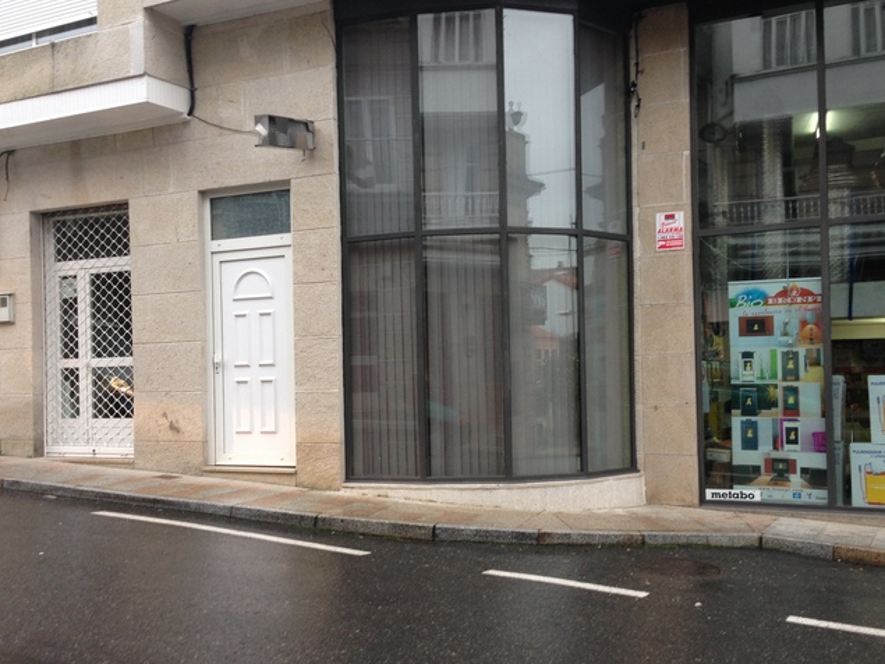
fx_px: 997
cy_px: 359
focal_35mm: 39
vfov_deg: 36.8
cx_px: 452
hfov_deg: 47.9
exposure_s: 1/24
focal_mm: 4.12
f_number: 2.4
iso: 50
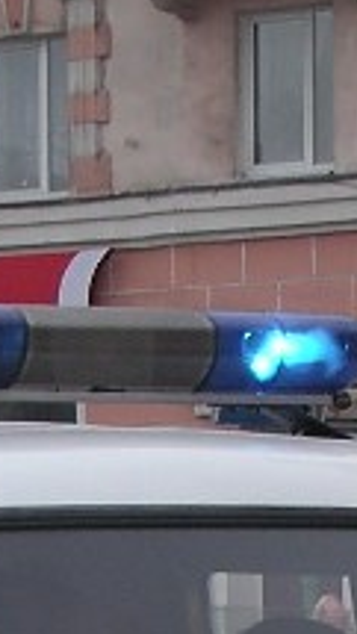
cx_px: 428
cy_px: 840
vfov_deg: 8.6
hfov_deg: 4.9
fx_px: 4138
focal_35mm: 246
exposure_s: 1/125
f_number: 3.3
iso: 50
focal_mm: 6.3
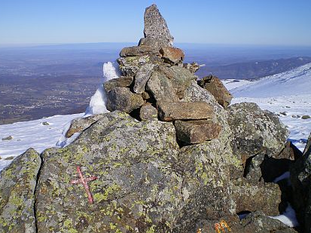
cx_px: 153
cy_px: 102
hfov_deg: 43.9
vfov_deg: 33.5
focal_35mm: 43
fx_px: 386
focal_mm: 6.3
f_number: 4.6
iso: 64
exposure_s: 1/640
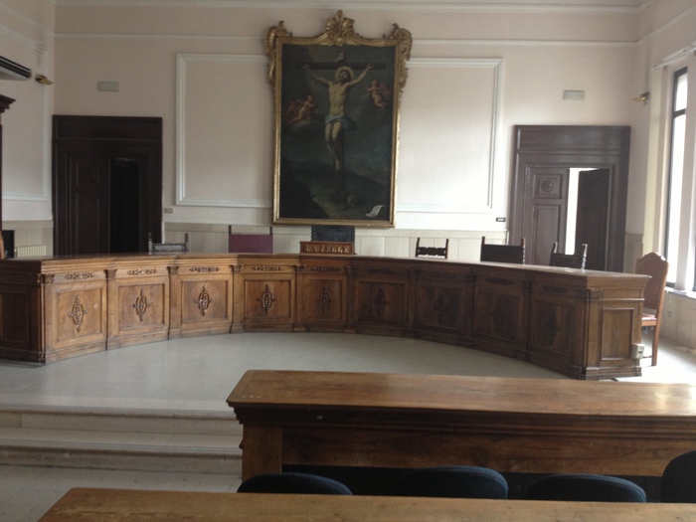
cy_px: 261
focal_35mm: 35
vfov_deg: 40.7
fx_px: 704
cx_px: 348
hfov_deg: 52.6
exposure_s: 1/20
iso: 125
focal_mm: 4.28
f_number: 2.4
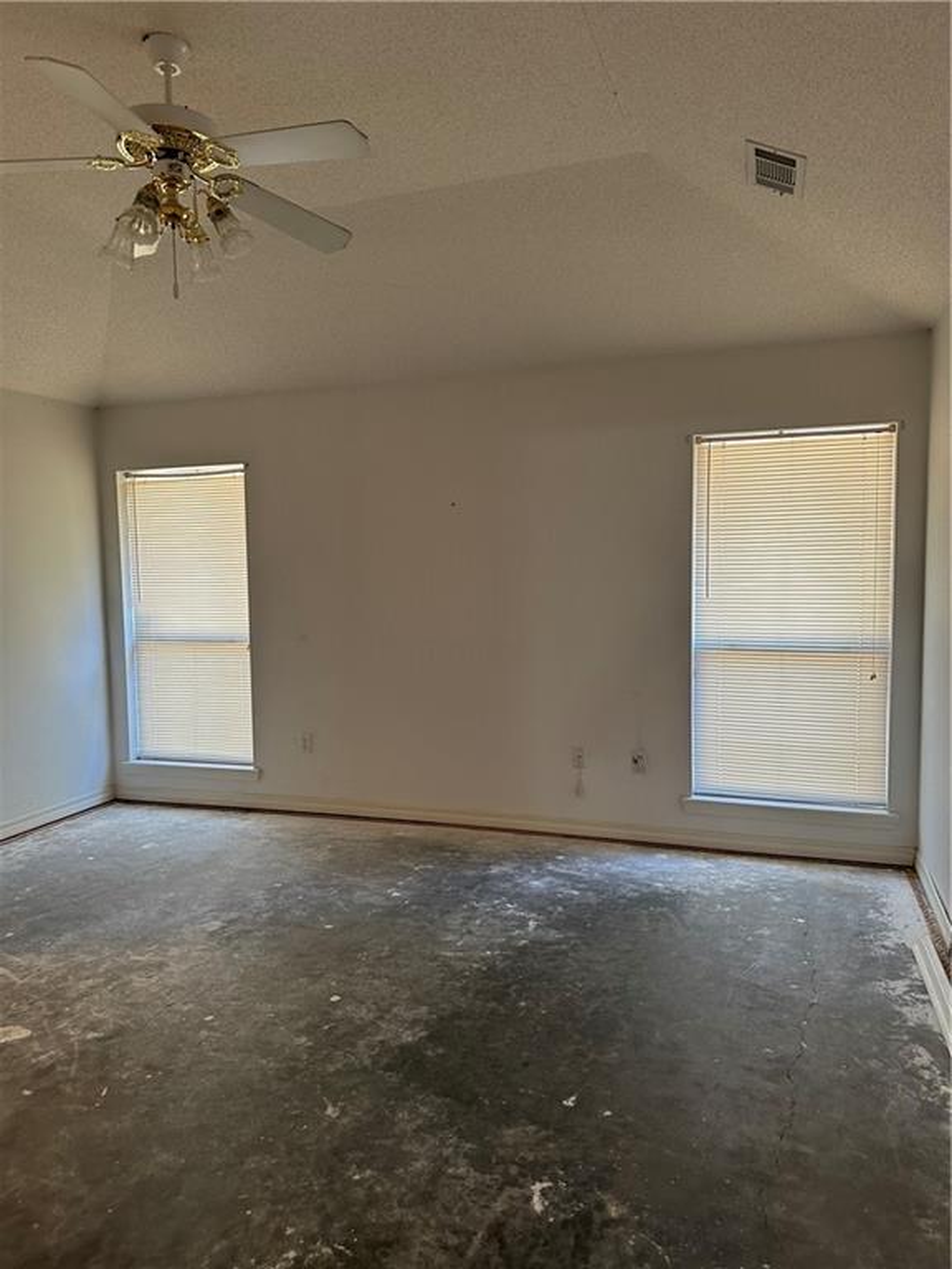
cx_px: 476
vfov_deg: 71.6
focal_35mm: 24
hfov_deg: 56.8
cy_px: 634
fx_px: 880
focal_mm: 6.86
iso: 250
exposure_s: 1/60
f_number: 1.78
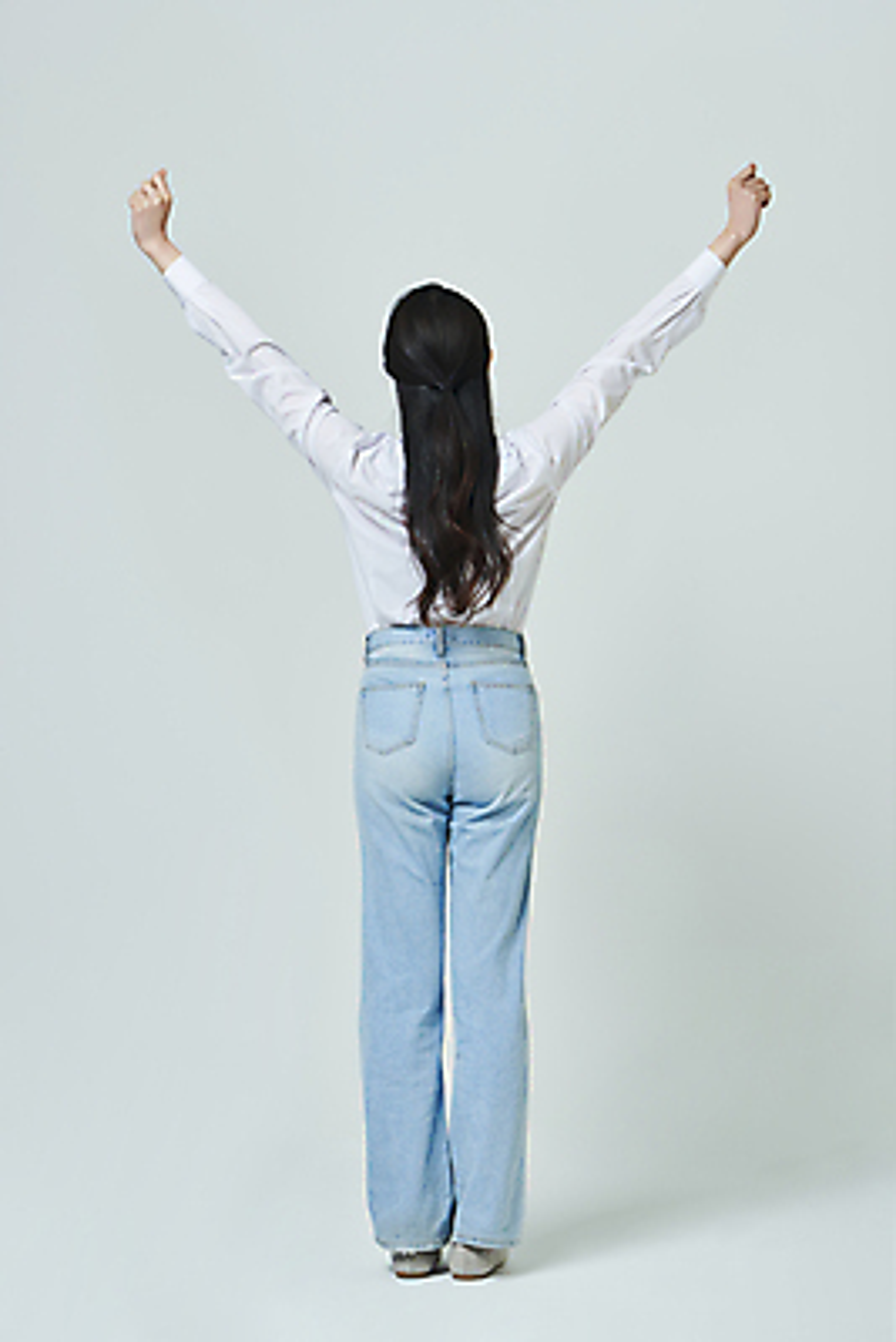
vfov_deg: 28.8
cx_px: 448
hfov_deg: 19.5
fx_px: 2611
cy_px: 671
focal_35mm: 70
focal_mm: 70
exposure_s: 1/125
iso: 100
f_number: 11
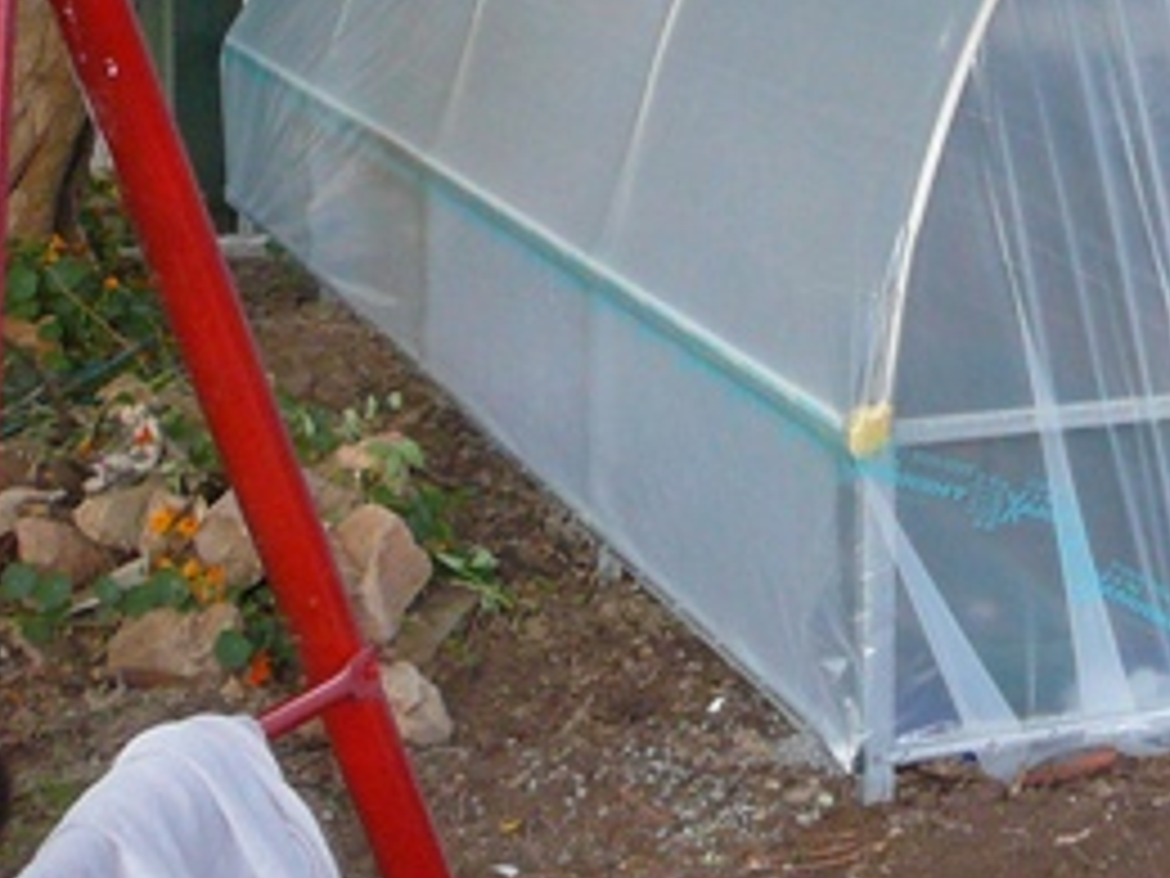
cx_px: 1431
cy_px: -36
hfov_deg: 21.1
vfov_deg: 16.7
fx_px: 2907
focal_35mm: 86
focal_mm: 5.2
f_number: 2.8
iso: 200
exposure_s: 1/30
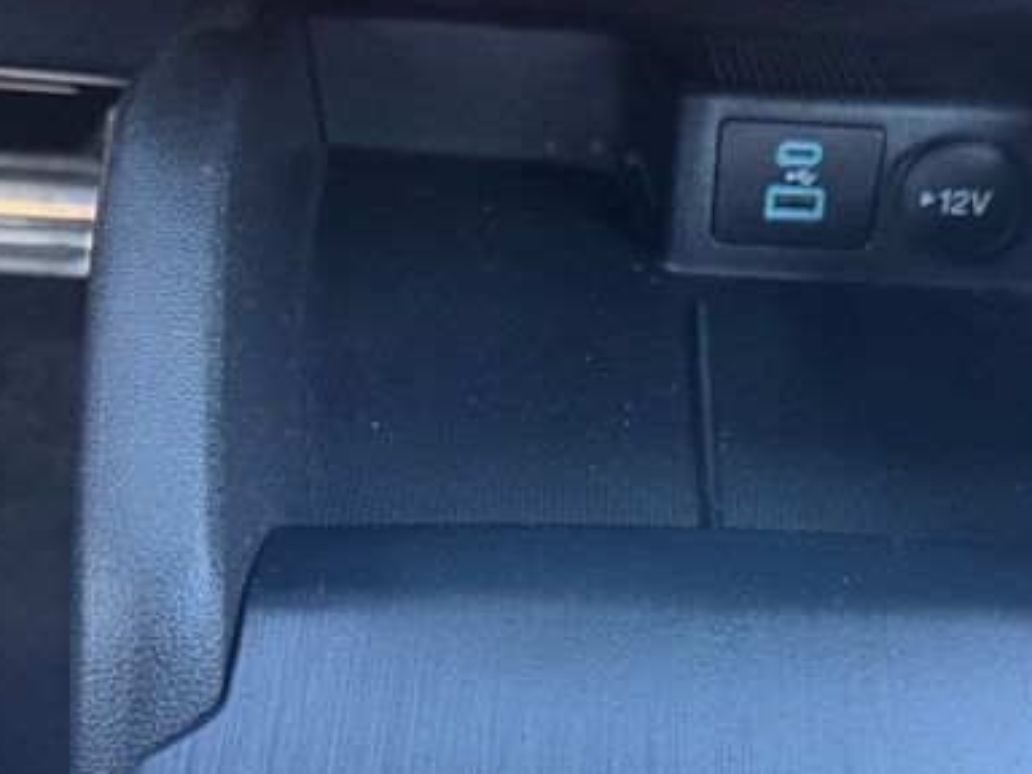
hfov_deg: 45.8
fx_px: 1193
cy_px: 443
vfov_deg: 35.9
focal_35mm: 40
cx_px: 715
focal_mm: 6.76
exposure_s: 1/51
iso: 400
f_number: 1.78
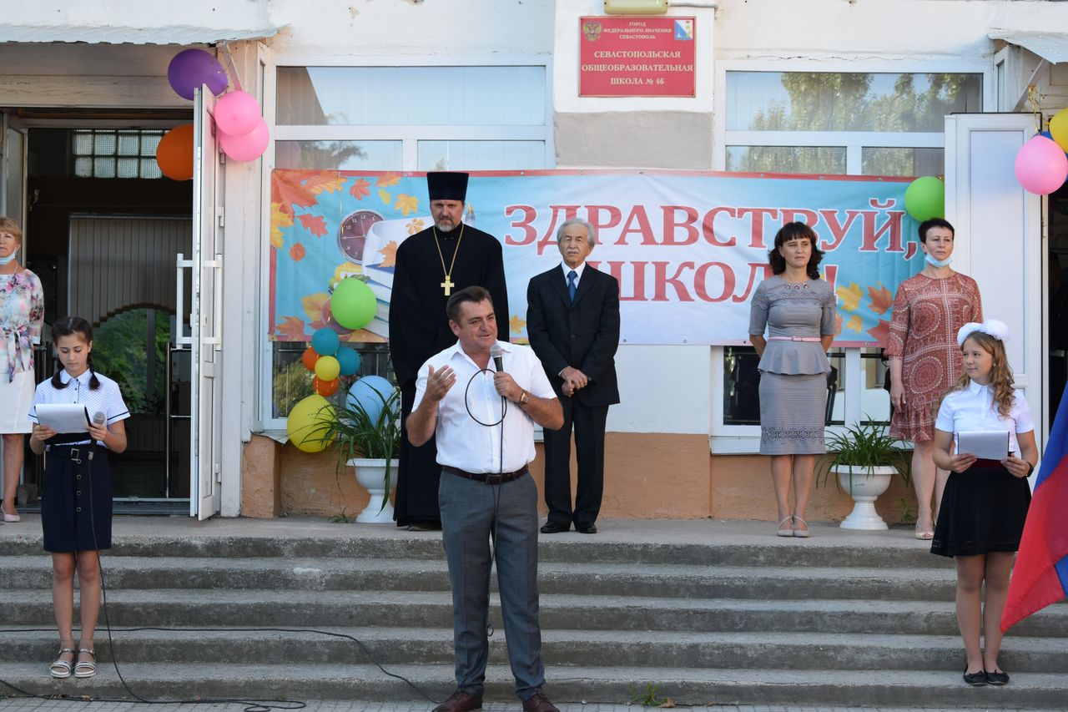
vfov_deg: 16.5
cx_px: 534
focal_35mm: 82
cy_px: 356
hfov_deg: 24.6
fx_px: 2447
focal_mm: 55
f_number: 7.1
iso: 400
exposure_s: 1/200
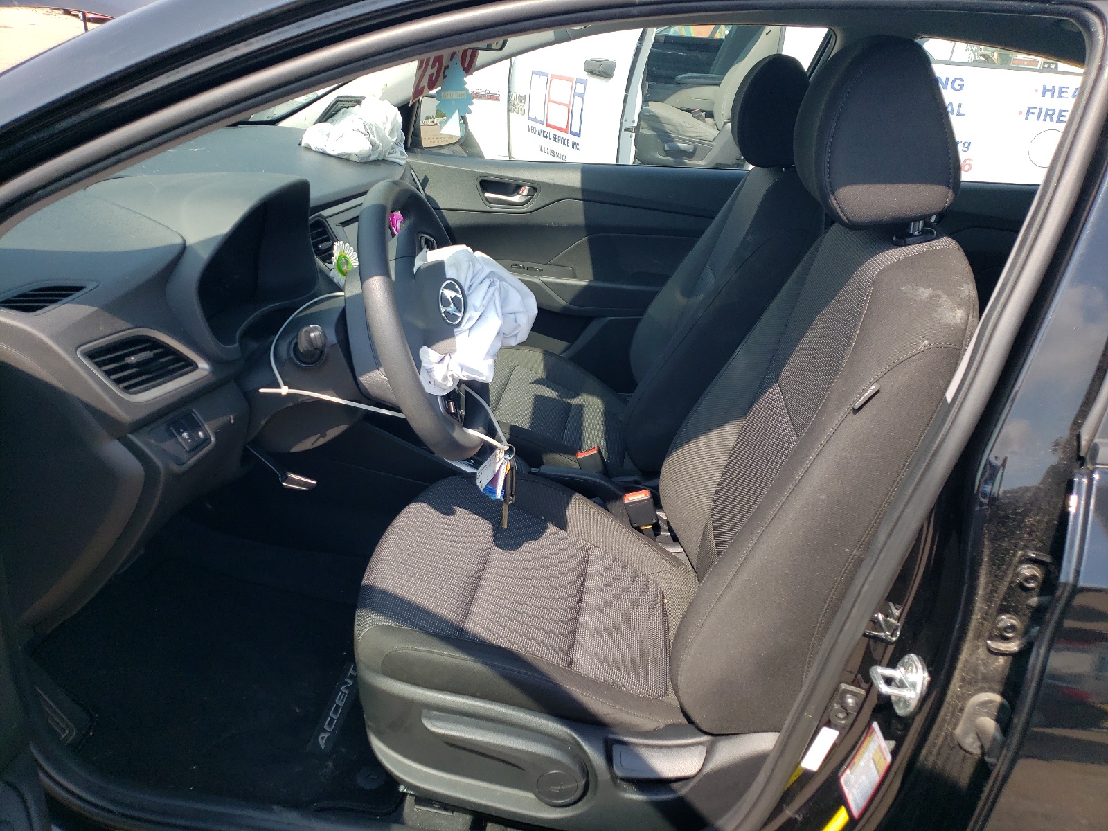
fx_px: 832
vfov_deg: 53.1
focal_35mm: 26
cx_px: 554
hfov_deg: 67.3
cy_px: 416
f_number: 1.5
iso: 50
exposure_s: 1/1111
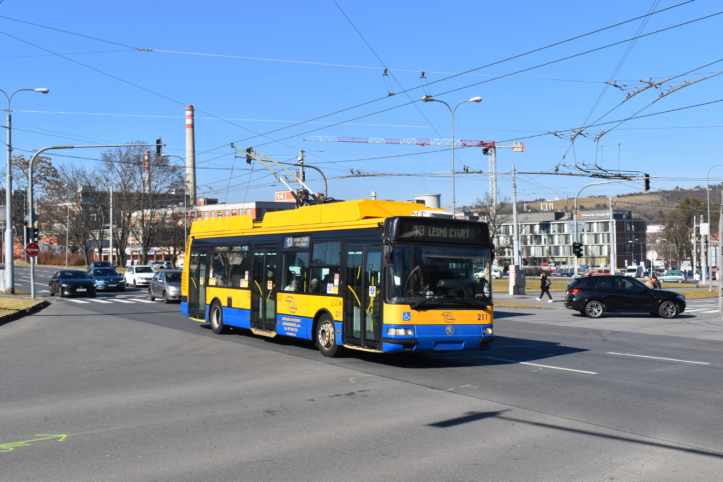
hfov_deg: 46.4
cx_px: 362
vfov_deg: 31.9
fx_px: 844
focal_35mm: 42
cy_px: 241
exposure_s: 1/400
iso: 200
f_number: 10
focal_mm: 28
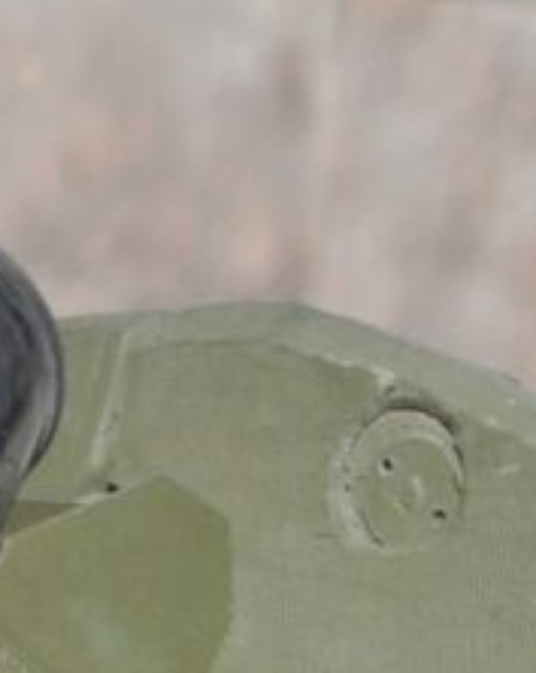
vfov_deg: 0.7
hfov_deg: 0.6
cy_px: 1595
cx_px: 3059
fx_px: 54226
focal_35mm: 2729
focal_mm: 210
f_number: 8
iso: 200
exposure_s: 1/320
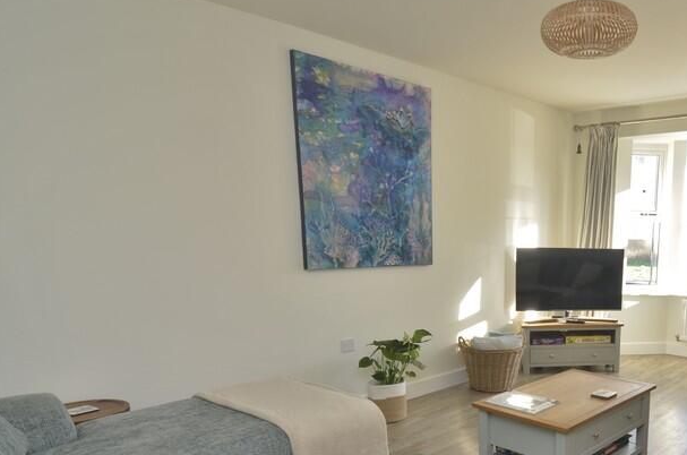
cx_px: 540
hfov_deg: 61.0
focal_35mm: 28
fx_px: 530
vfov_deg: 44.6
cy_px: 350
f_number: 5.6
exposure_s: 1/60
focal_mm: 11
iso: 400
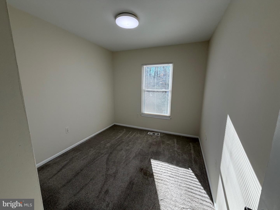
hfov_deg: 102.1
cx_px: 140
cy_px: 105
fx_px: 113
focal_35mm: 14
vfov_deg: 85.7
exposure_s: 1/121
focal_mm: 2.22
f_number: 2.2
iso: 50
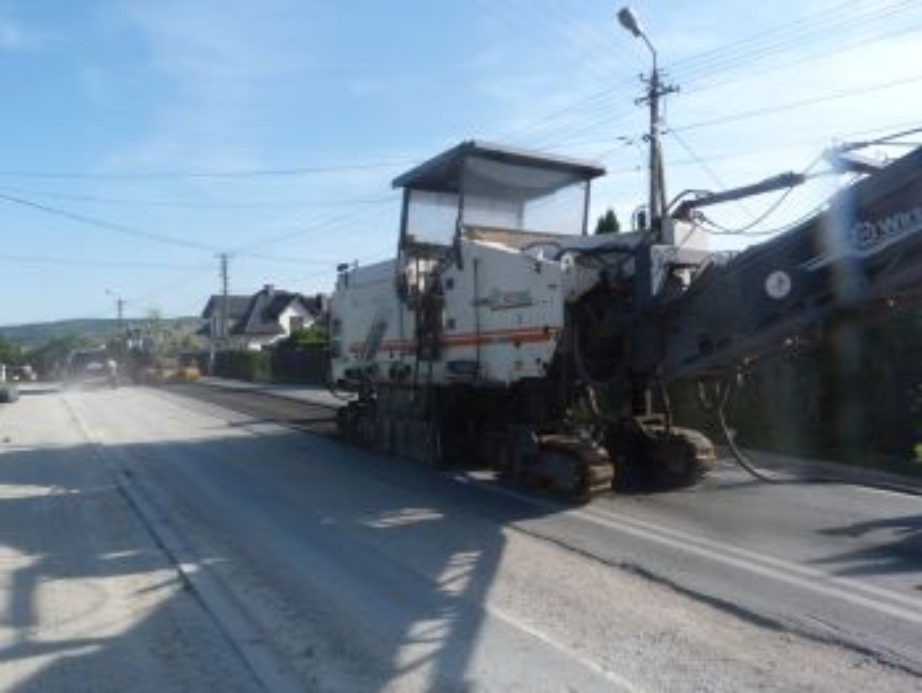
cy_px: 346
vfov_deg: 54.9
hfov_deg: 69.4
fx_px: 666
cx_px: 461
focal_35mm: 25
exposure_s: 1/200
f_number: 5.6
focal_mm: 4.5
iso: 80
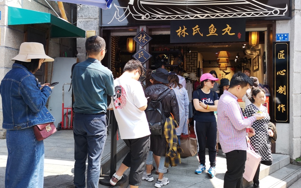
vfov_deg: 43.0
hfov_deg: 64.7
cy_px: 84
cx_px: 152
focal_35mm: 29
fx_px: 238
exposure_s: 1/900
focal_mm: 3.95
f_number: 1.8
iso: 160
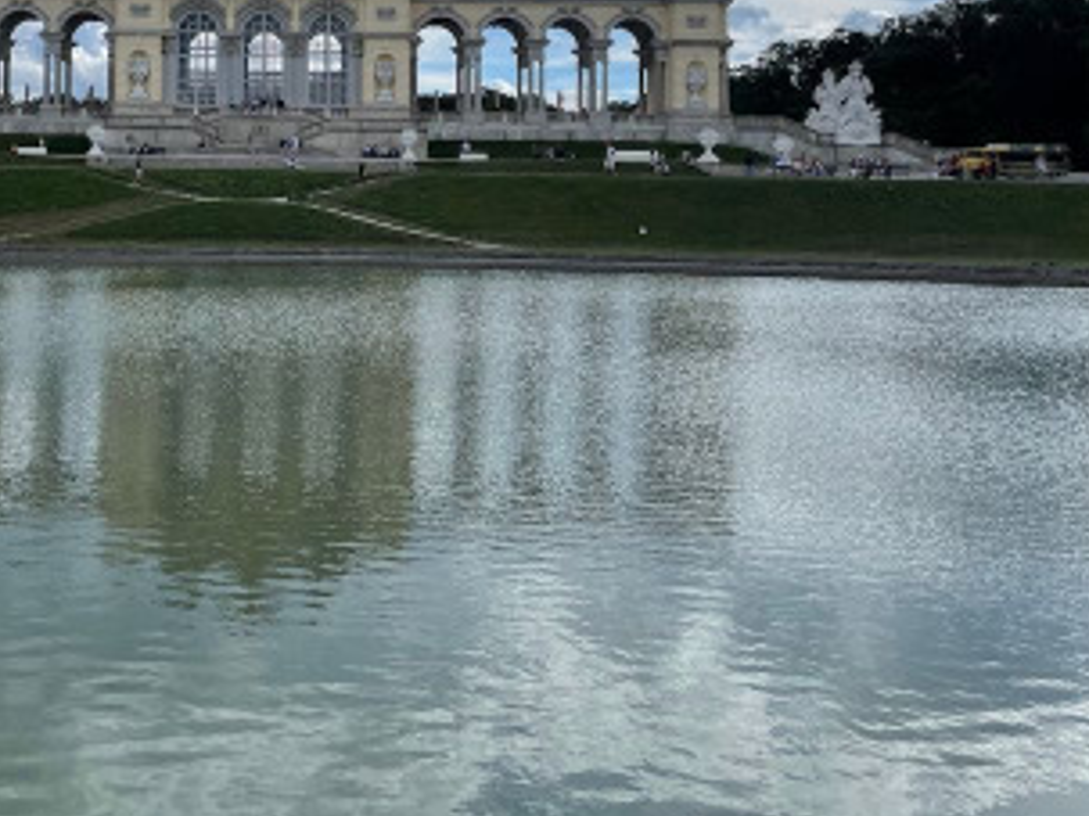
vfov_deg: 31.9
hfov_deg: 42.0
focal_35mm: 44
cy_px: 147
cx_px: 305
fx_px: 1384
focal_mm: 4.2
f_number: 1.6
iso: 32
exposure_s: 1/5291
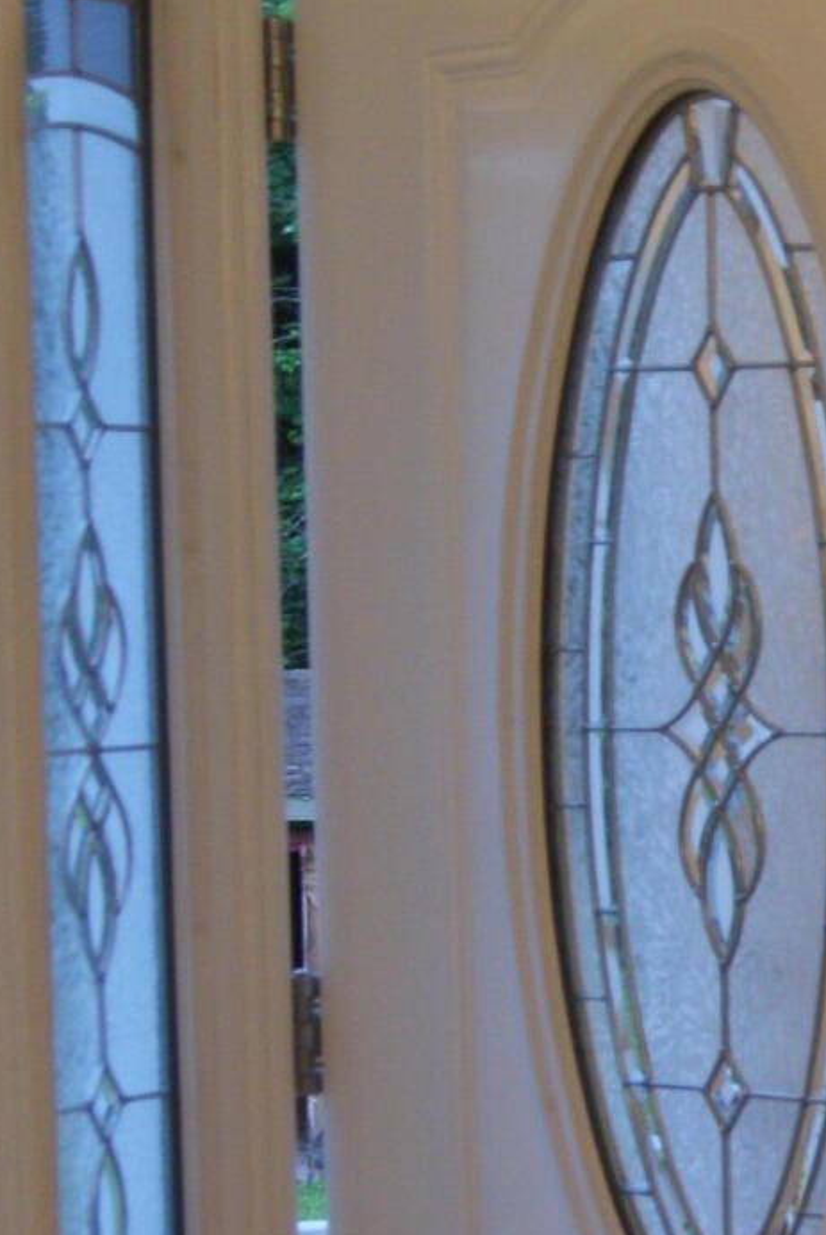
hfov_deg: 10.4
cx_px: 1010
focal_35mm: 130
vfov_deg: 15.7
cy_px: 828
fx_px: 4463
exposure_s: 1/25
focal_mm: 30
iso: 400
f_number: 4.5
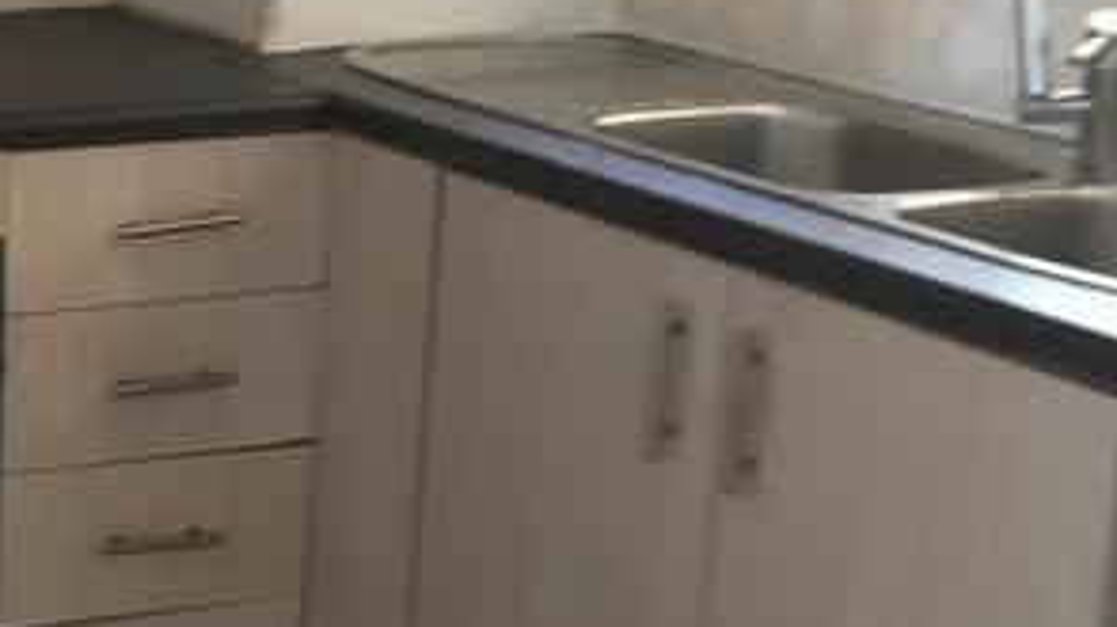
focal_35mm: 86
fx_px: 2546
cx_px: -308
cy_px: 53
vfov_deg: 13.9
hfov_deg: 22.3
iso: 80
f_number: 2.2
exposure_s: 1/30
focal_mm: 4.15
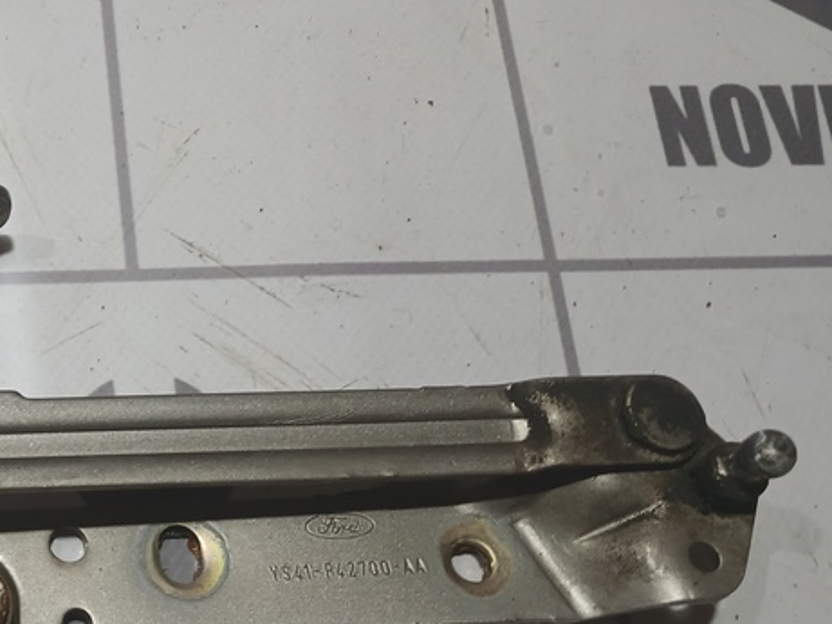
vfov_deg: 24.4
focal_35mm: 60
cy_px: 372
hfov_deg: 29.5
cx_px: -45
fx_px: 1442
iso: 50
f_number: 1.8
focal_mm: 4
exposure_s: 1/50
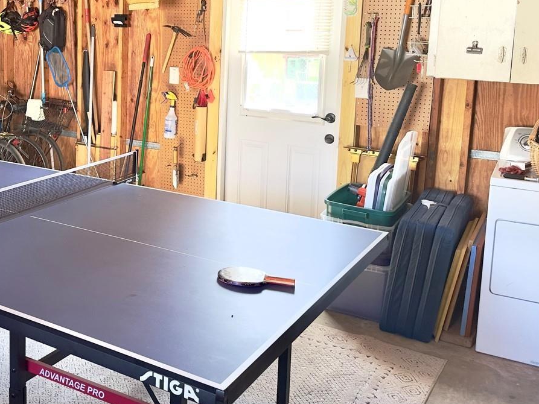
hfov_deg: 42.2
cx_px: 121
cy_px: 108
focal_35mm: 43
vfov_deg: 33.0
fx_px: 670
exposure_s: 1/112
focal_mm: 6.86
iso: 250
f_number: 1.78
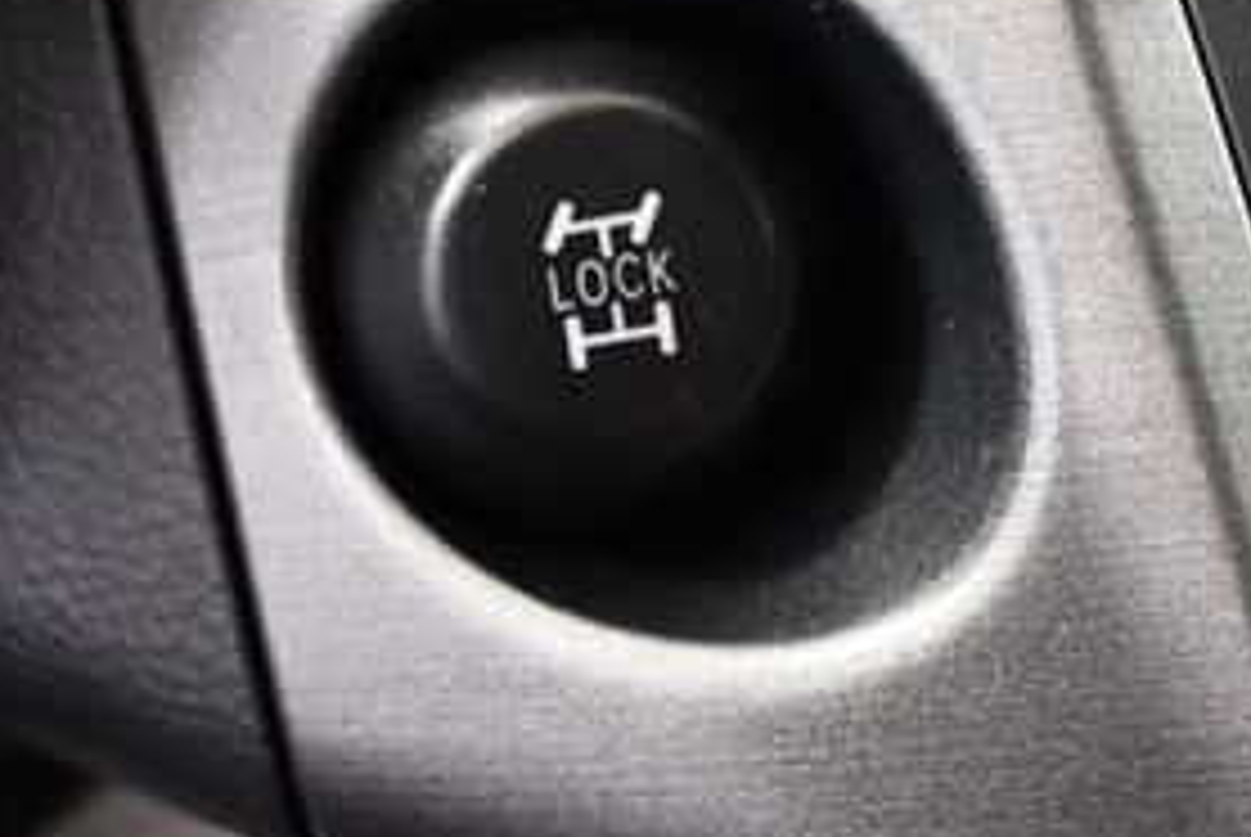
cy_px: 392
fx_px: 2887
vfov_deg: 16.5
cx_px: 558
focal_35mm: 83
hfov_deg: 24.4
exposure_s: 1/80
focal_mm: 18
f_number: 3.5
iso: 3200
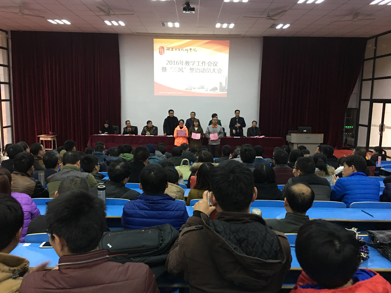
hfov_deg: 61.7
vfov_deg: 48.2
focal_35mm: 29
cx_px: 196
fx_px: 328
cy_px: 146
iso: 125
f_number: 2.2
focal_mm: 4.15
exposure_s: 1/8
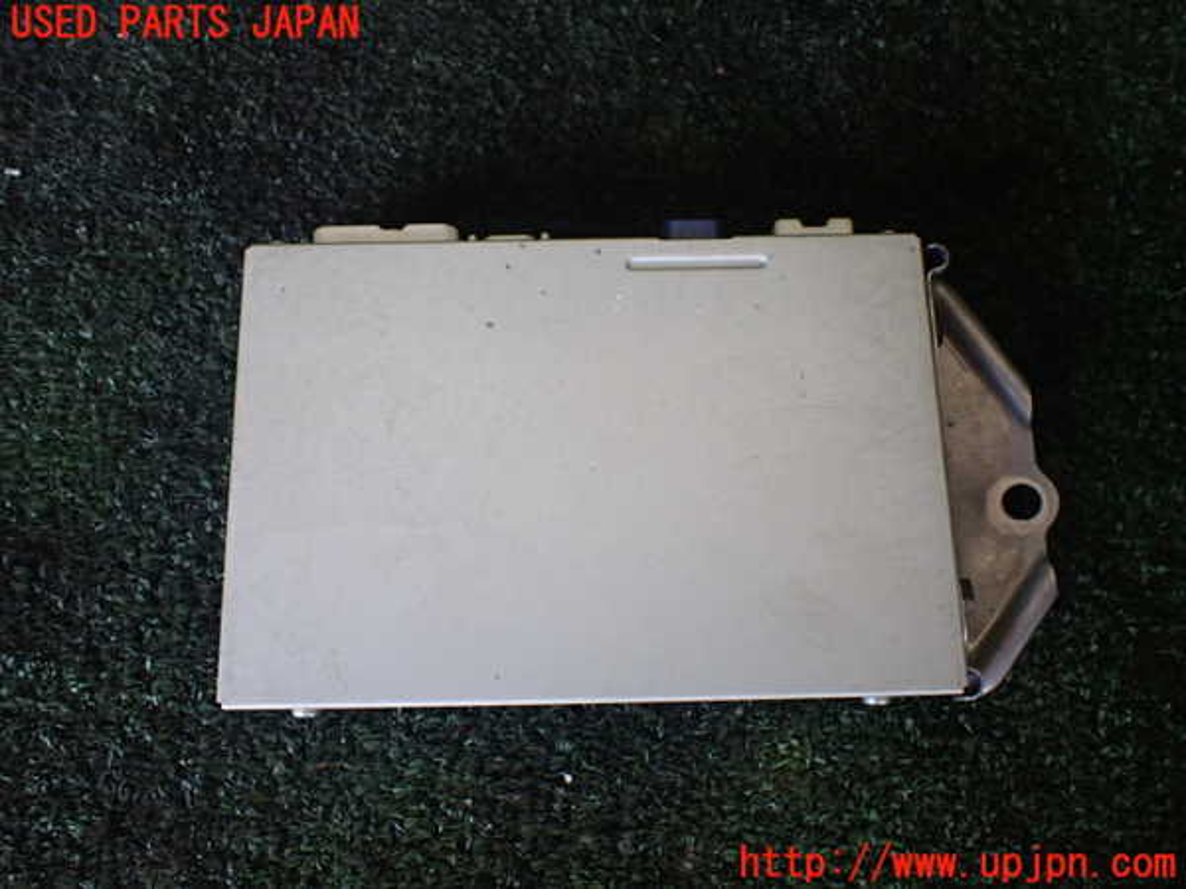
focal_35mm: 30
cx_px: 593
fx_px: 1028
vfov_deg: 46.8
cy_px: 444
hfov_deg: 60.0
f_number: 2.3
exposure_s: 1/125
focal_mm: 5.4
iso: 400
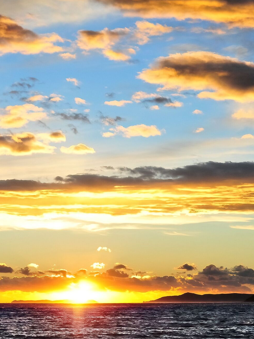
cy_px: 195
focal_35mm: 124
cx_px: -22
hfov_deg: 11.8
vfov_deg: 15.9
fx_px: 1214
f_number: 7.1
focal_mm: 70
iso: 2500
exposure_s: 1/2500
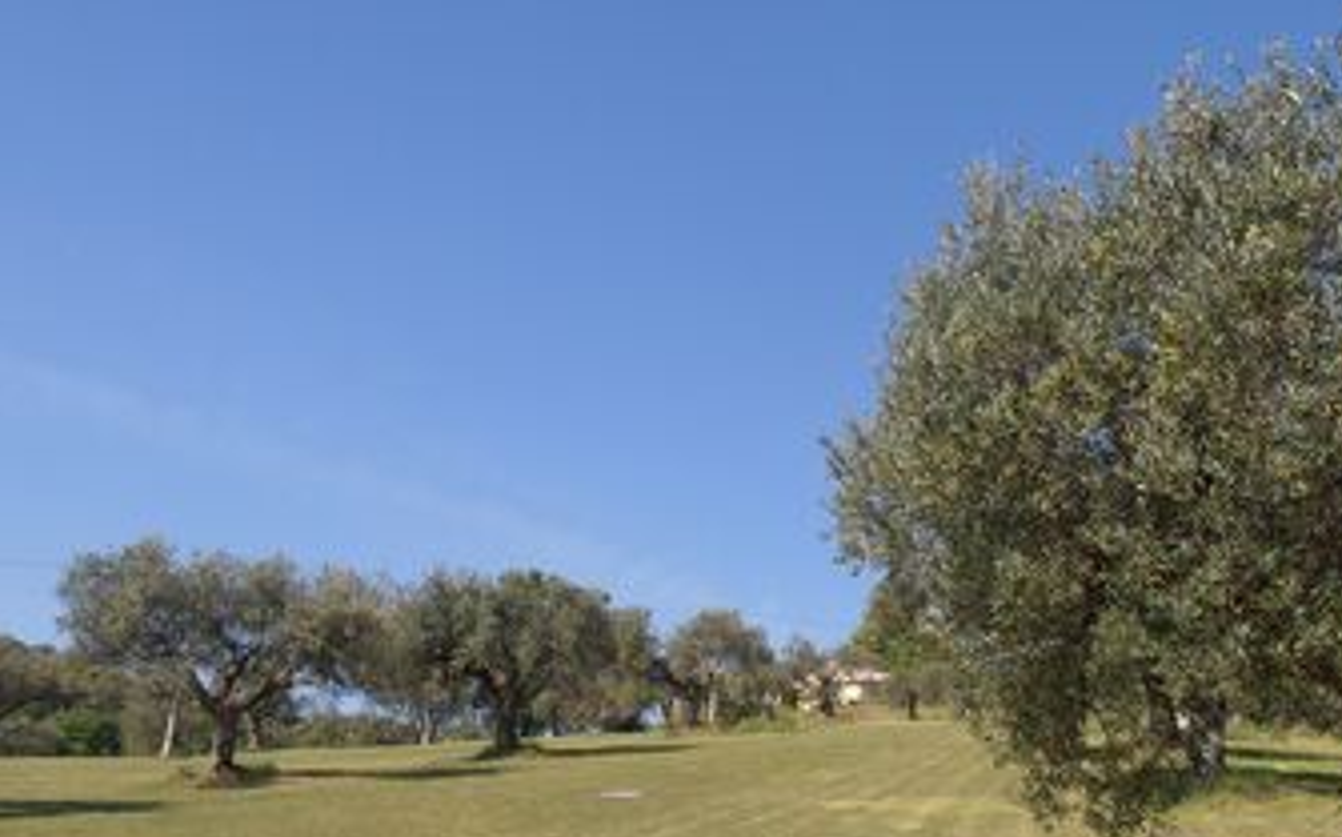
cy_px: 655
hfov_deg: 51.5
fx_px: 1389
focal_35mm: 38
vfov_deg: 32.7
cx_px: 737
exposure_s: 1/1000
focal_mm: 4.2
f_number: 3
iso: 80
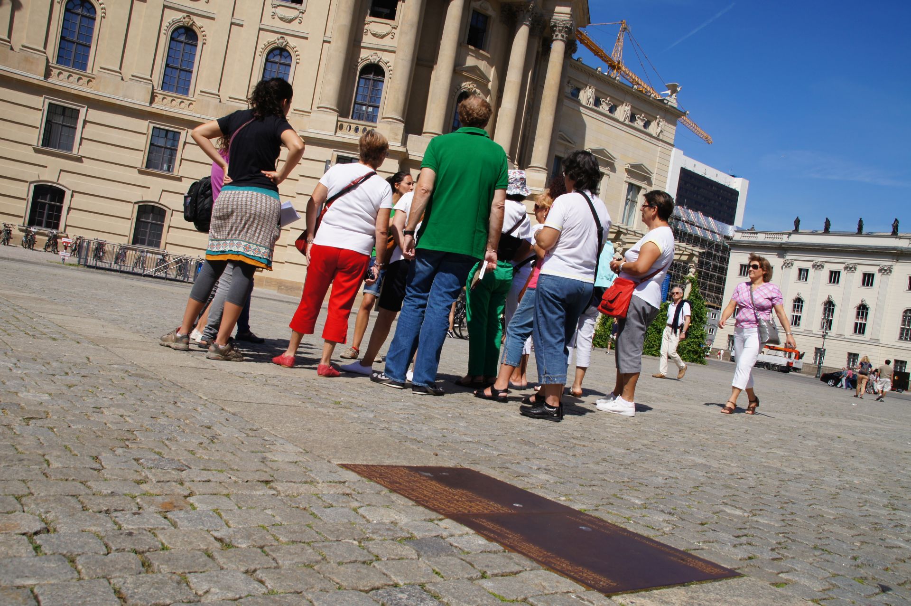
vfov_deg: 47.8
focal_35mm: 27
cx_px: 456
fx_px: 683
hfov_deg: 67.4
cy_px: 303
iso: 100
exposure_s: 1/160
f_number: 13
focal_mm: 18
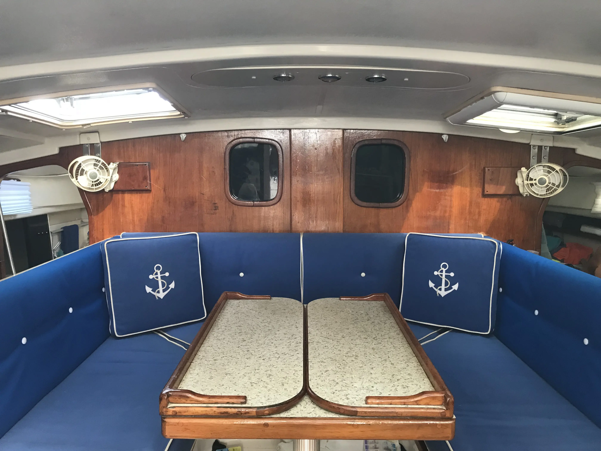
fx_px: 486
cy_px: 226
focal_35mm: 28
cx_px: 300
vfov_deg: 49.7
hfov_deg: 63.4
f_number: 1.8
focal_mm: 3.99
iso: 32
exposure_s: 1/30
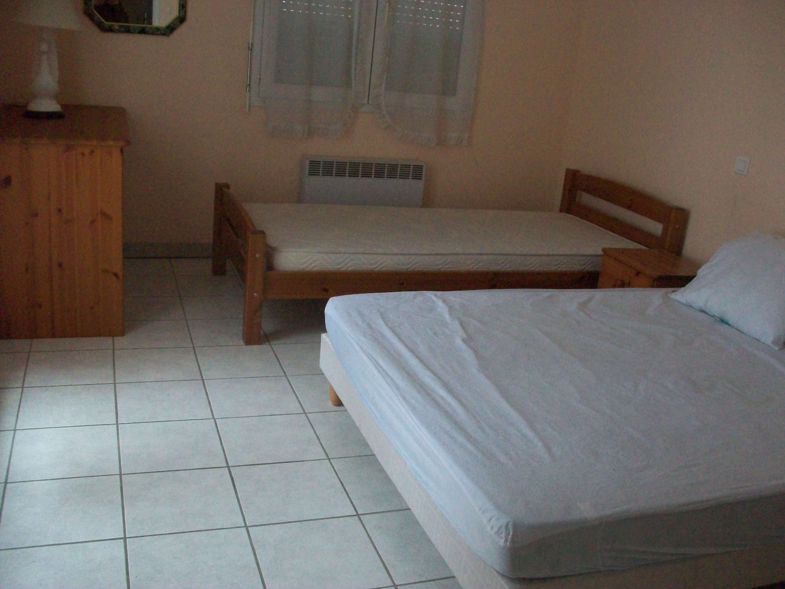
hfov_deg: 54.0
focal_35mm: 34
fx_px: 771
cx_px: 392
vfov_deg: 41.8
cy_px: 294
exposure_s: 1/125
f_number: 2.8
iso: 287
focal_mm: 5.7
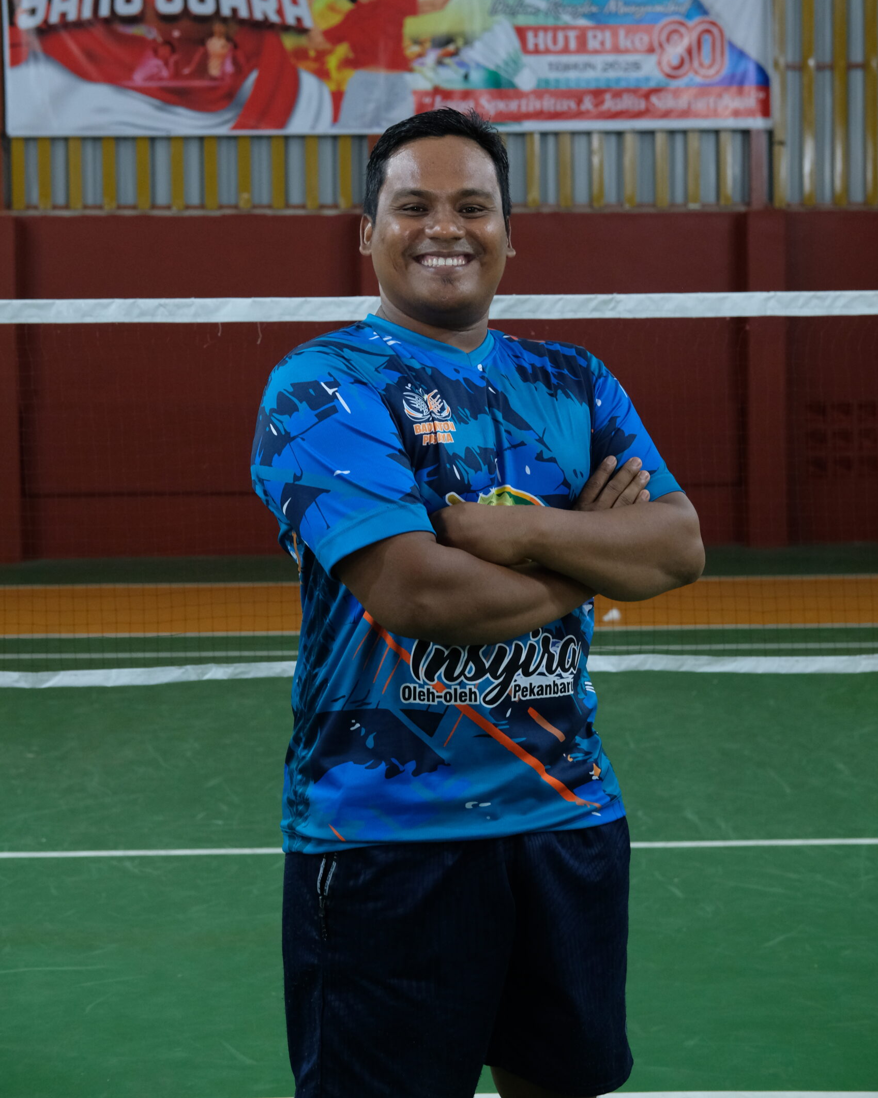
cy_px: 444
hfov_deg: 25.4
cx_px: 441
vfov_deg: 31.4
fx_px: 1949
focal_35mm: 60
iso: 2000
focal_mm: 35
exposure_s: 1/100
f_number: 4
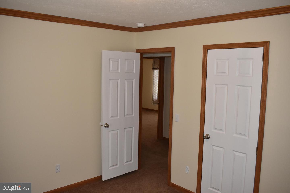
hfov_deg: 61.9
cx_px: 145
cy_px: 96
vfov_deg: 43.6
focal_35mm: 30
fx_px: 242
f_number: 5.6
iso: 1400
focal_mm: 20
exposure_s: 1/160
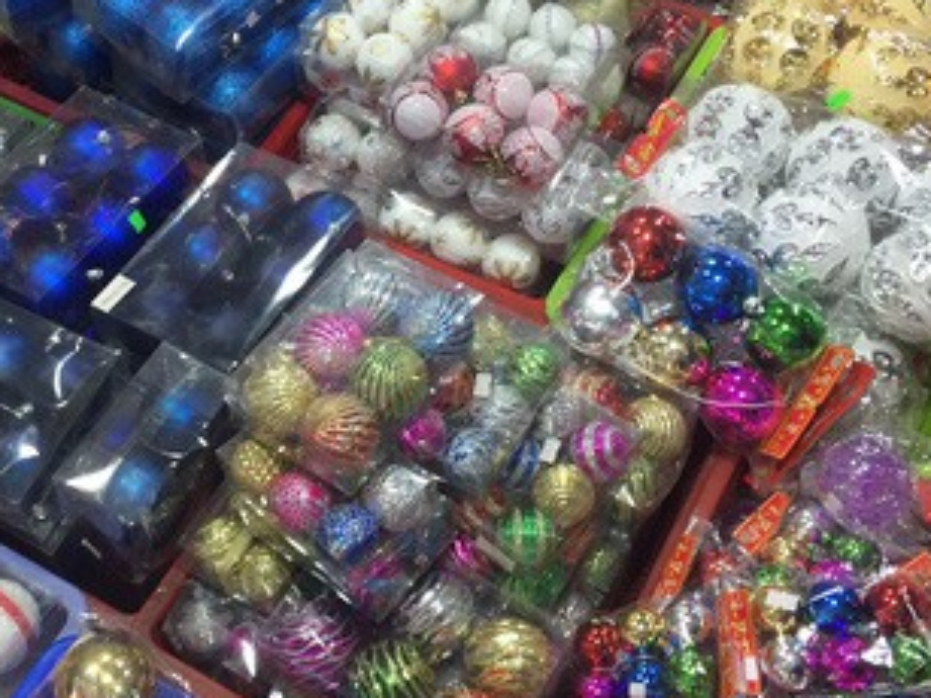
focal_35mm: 51
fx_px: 1371
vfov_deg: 28.5
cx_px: 282
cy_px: 272
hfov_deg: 37.0
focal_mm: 4.15
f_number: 2.2
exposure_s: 1/33
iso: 40
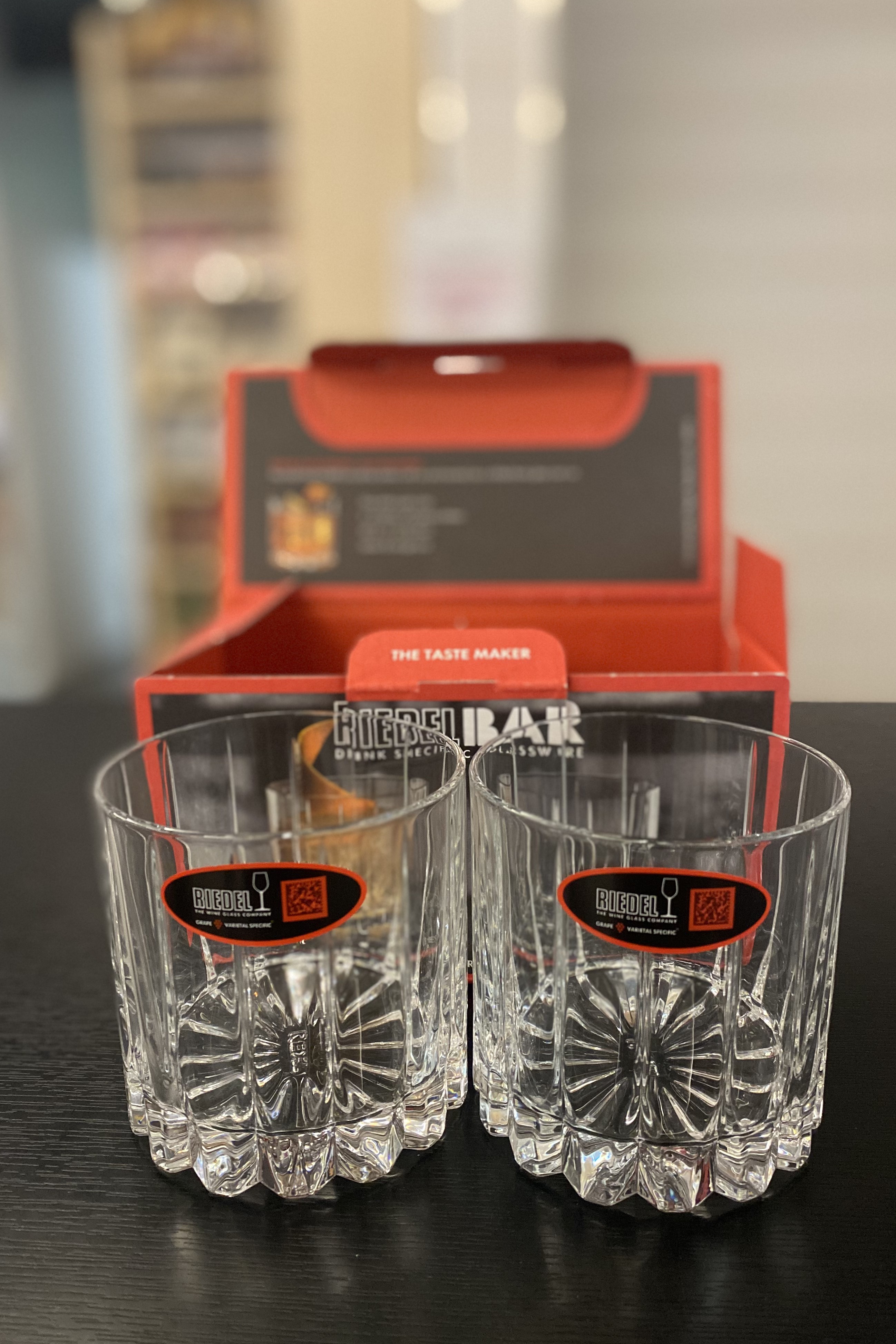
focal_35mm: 28
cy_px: 686
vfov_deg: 65.5
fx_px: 1045
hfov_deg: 46.4
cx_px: 467
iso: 500
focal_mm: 4.25
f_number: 1.8
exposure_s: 1/33
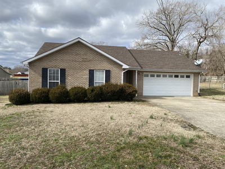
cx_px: 112
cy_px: 84
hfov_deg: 67.3
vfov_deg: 53.1
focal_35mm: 26
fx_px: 169
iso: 32
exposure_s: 1/2890
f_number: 1.8
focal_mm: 4.25
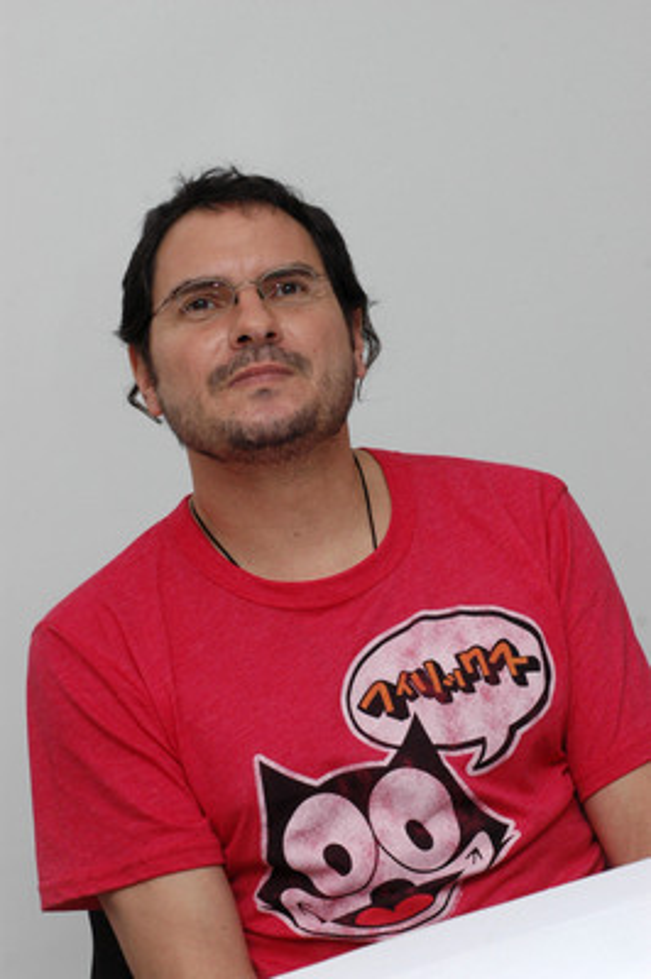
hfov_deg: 10.6
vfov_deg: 15.9
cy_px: 490
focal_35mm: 129
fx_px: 3505
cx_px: 326
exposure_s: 1/1250
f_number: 8
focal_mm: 86
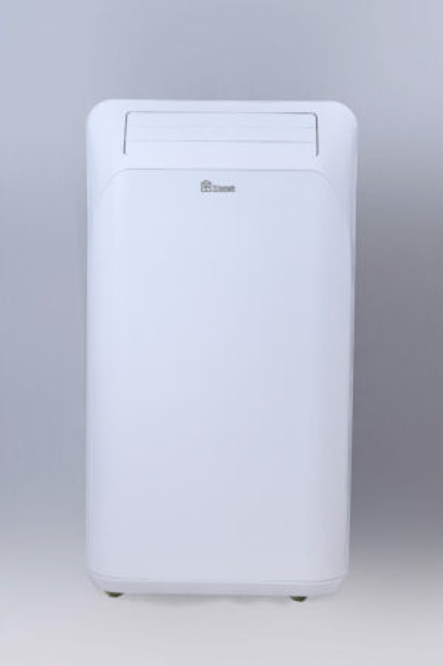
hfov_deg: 19.4
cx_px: 222
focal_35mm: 70
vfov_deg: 28.9
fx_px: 1294
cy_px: 333
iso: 400
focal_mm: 70
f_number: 7.1
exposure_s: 1/125
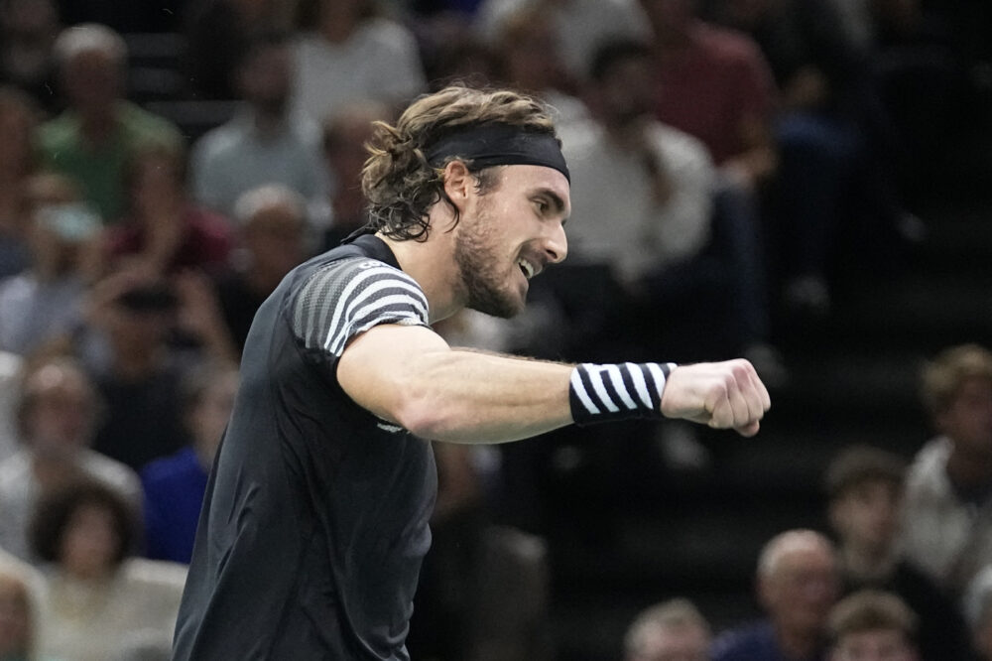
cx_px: 496
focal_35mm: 232
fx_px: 6390
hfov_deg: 8.9
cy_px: 330
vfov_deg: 5.9
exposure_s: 1/1600
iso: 8000
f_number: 2.8
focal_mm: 155
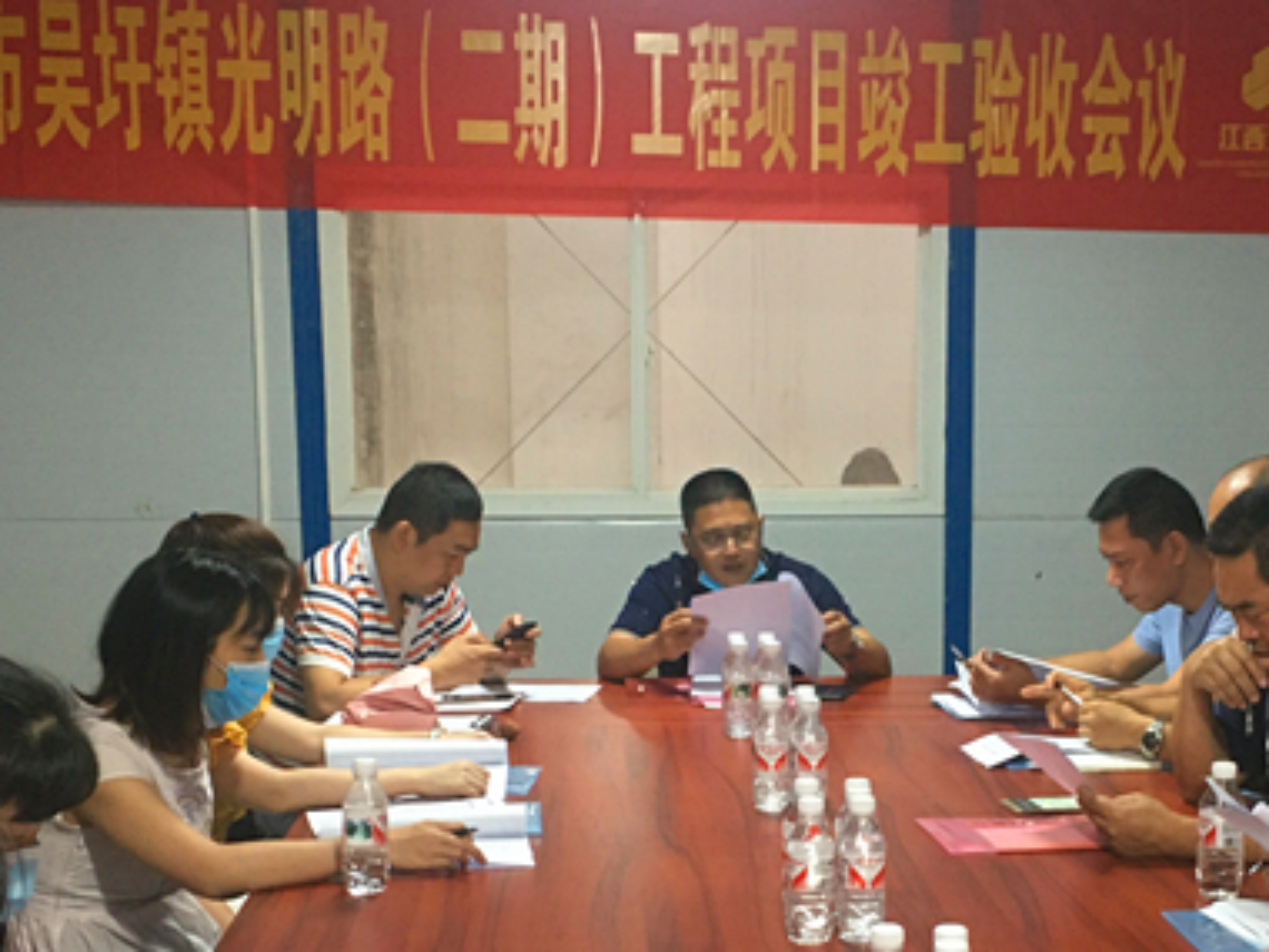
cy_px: 752
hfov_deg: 31.5
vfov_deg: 23.7
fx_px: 2236
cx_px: 822
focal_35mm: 61
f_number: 2.2
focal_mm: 4.15
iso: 160
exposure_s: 1/33
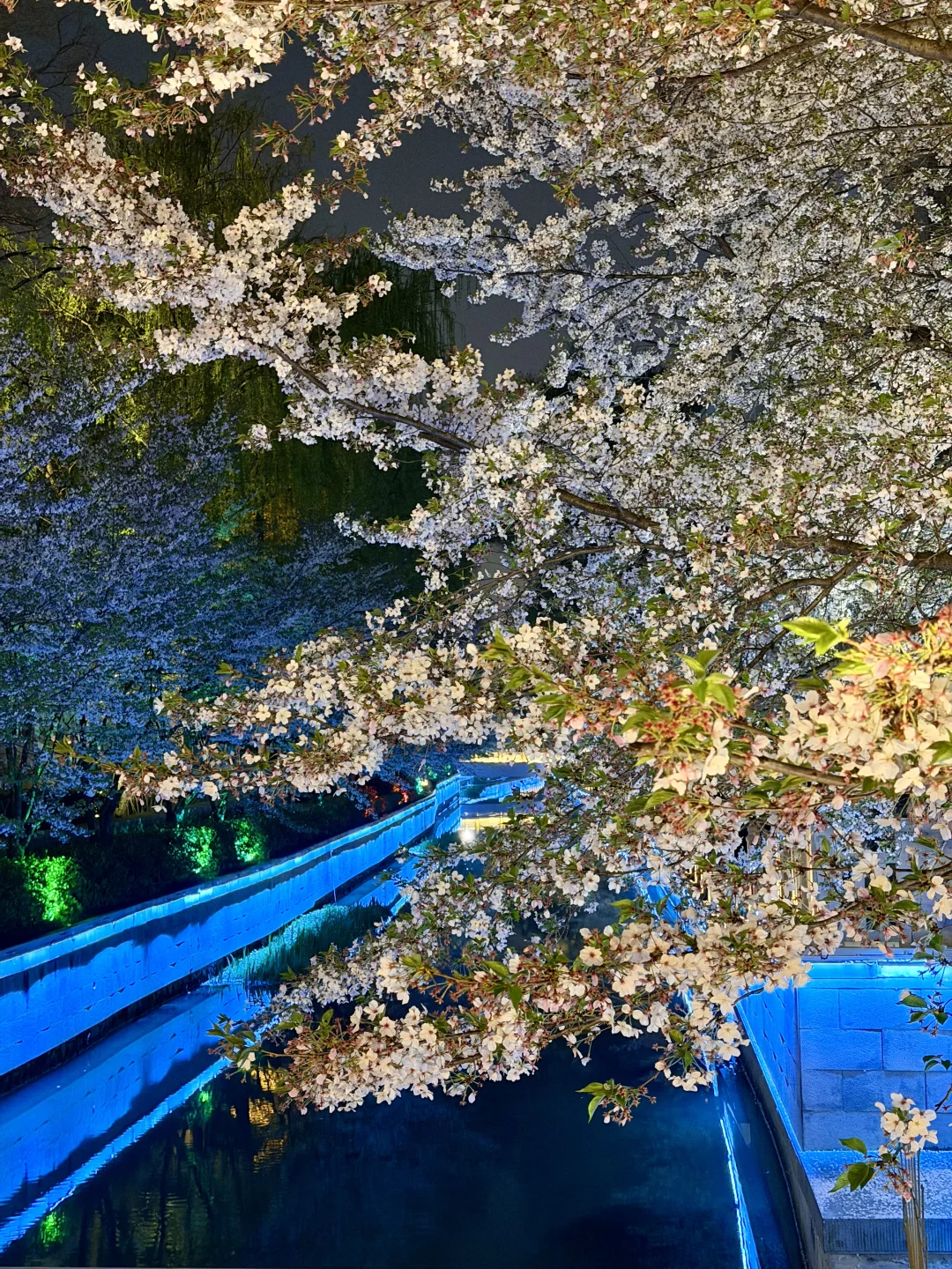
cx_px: 476
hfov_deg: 30.3
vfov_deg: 39.7
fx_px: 1760
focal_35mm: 48
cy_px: 634
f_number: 1.78
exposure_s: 1/25
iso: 640
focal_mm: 6.76
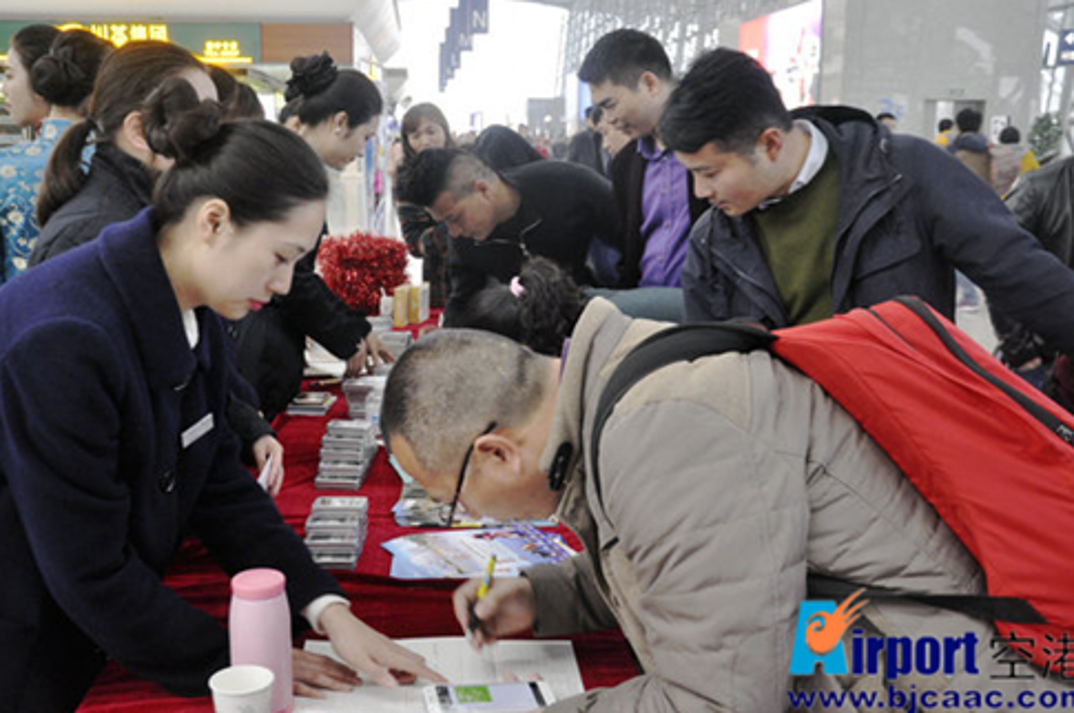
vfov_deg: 31.4
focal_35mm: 43
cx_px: 487
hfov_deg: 45.8
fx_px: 1268
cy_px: 316
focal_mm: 25
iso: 640
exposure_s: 1/25
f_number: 4
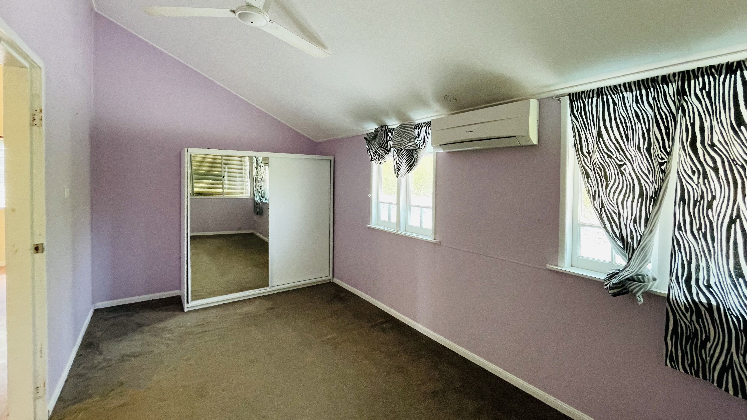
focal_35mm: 16
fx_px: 317
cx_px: 374
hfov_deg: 99.4
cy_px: 184
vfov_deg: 66.8
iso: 320
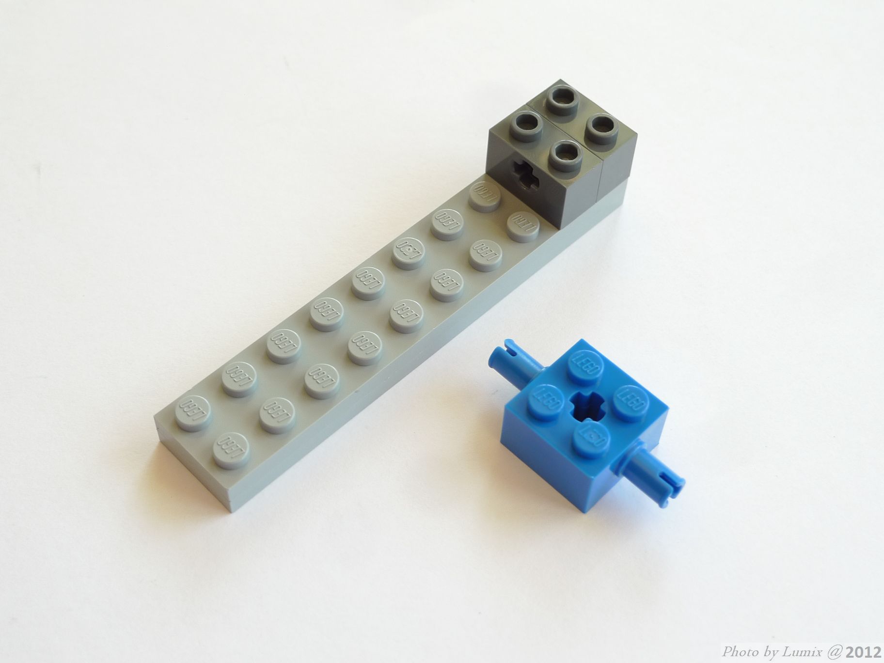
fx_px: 1328
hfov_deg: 36.8
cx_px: 442
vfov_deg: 28.0
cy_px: 332
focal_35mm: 52
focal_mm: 11.1
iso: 80
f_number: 3.5
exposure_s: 1/25
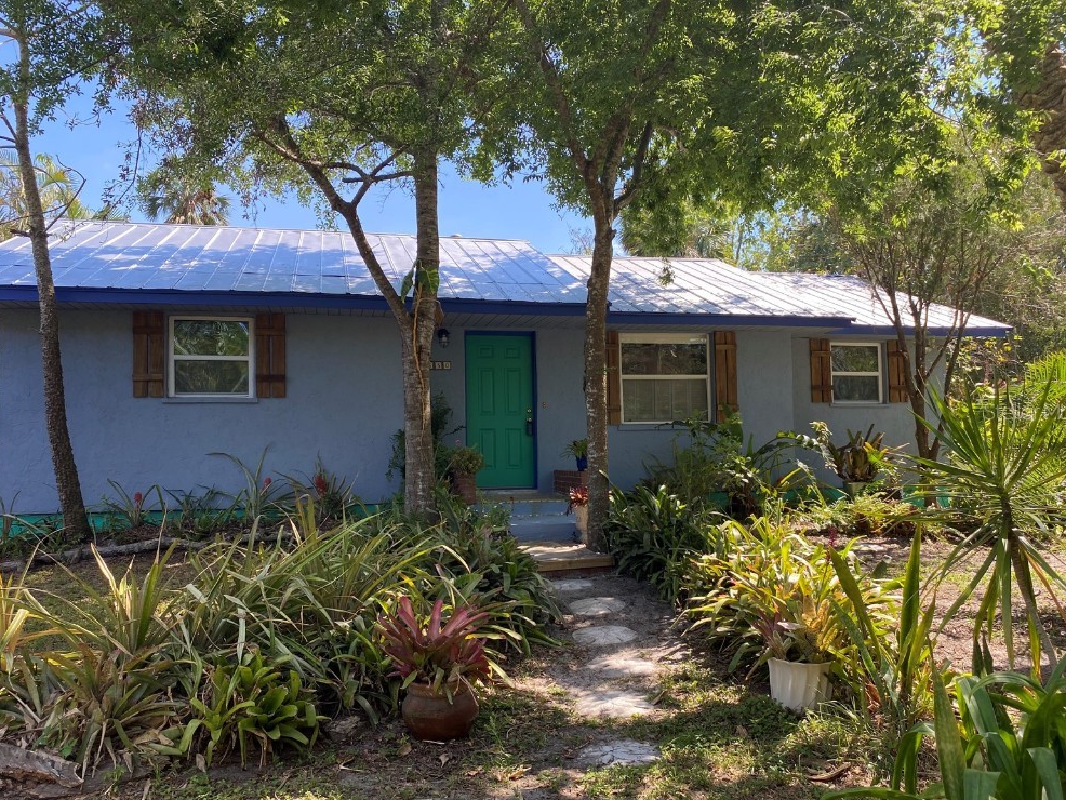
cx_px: 532
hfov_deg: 65.3
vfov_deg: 51.4
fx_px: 832
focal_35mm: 27
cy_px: 411
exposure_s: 1/554
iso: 32
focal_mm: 4.25
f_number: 1.8
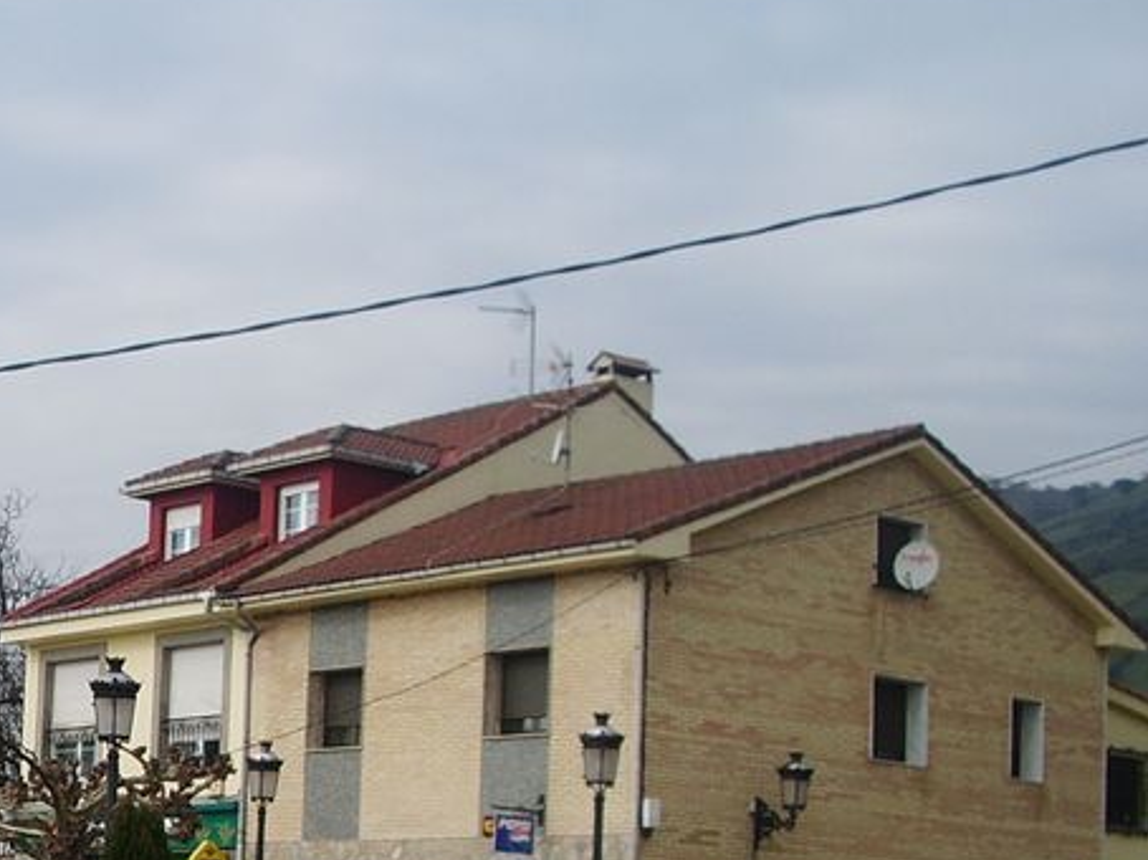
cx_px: -144
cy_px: 771
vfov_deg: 18.3
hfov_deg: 23.1
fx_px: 2619
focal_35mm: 79
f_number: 4.3
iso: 50
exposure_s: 1/500
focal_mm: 5.8
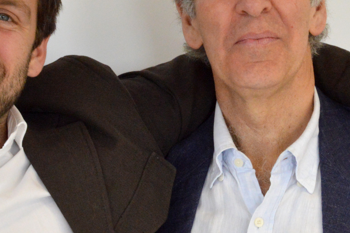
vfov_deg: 11.4
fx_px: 1166
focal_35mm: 120
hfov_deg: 17.1
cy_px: 127
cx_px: 146
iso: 1600
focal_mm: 28
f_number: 10
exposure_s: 1/30
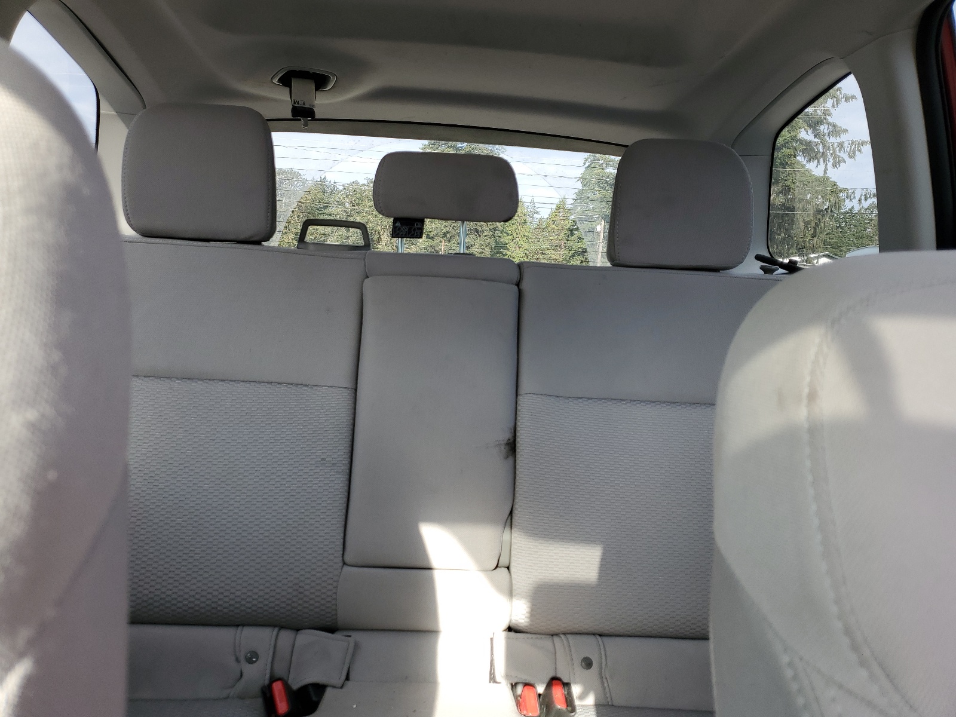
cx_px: 478
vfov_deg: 53.1
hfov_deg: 67.3
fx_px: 718
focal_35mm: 26
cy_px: 358
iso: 50
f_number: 1.5
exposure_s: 1/286
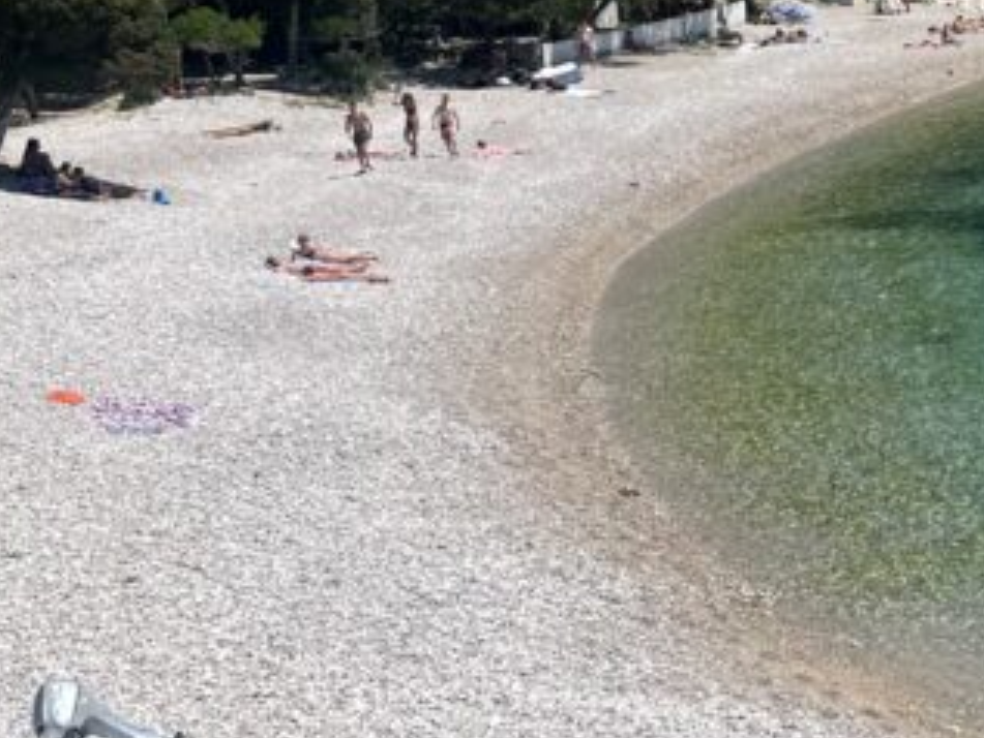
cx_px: 903
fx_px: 1792
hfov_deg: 29.3
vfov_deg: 22.2
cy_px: -43
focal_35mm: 63
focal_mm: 5.1
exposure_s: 1/4651
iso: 50
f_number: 1.6
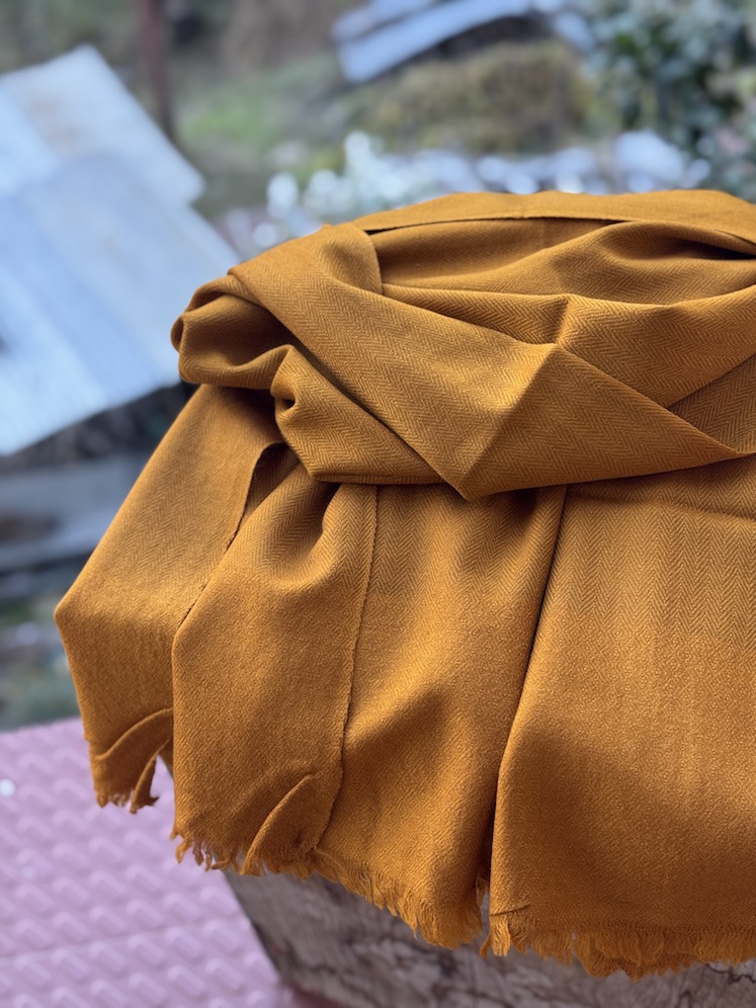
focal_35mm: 48
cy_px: 504
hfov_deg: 30.3
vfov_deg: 39.7
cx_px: 378
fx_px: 1398
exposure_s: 1/112
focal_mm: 6.76
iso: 100
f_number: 1.78
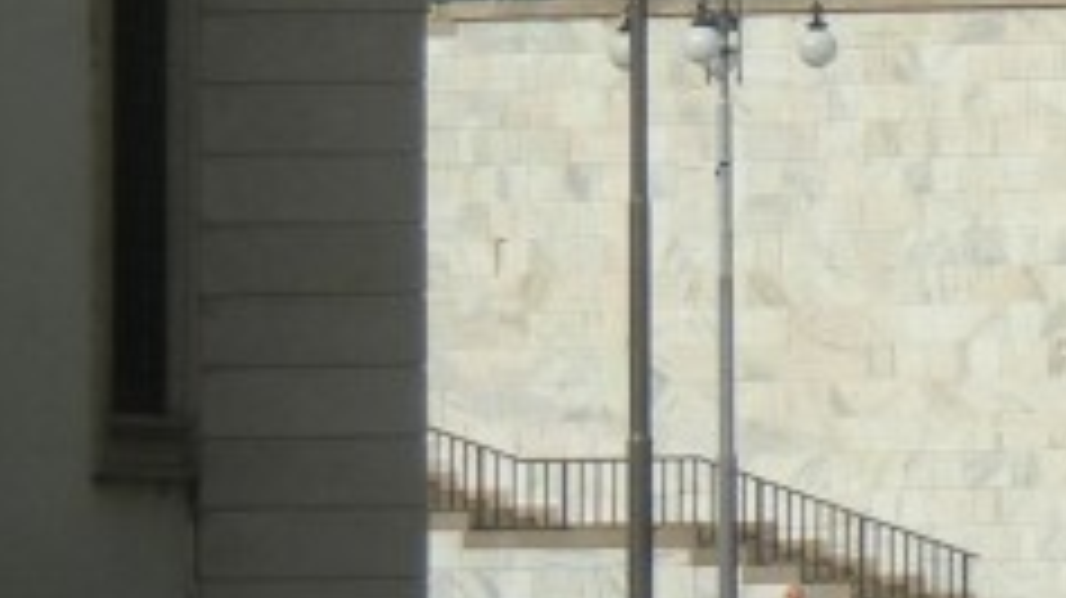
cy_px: -184
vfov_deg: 3.8
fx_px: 9040
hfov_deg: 6.6
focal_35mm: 320
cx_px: 2083
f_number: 8.2
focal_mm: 12.2
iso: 160
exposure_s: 1/353
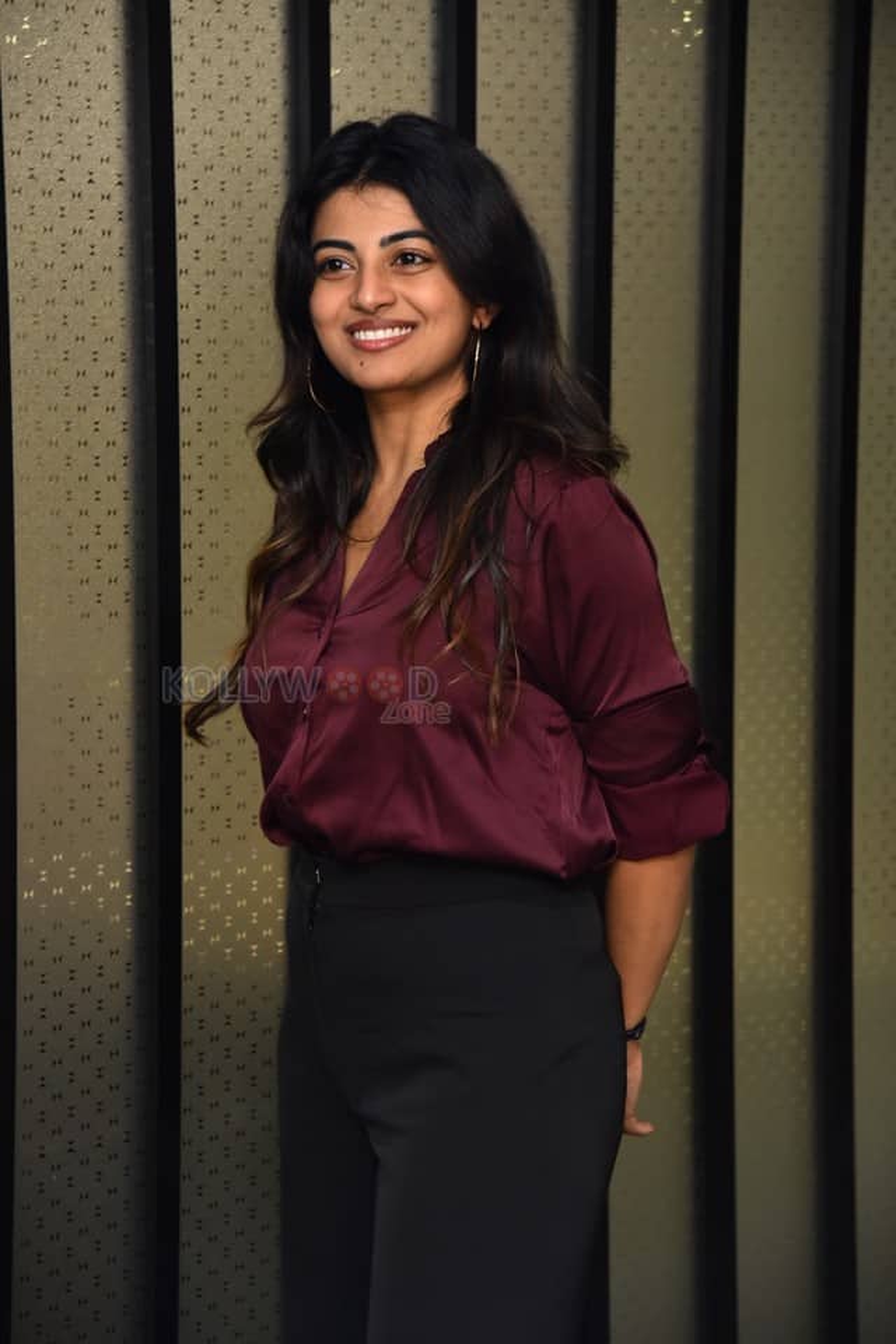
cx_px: 448
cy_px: 672
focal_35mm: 98
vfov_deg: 20.8
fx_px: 3658
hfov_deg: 14.0
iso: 1600
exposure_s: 1/125
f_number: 4.5
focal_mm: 98
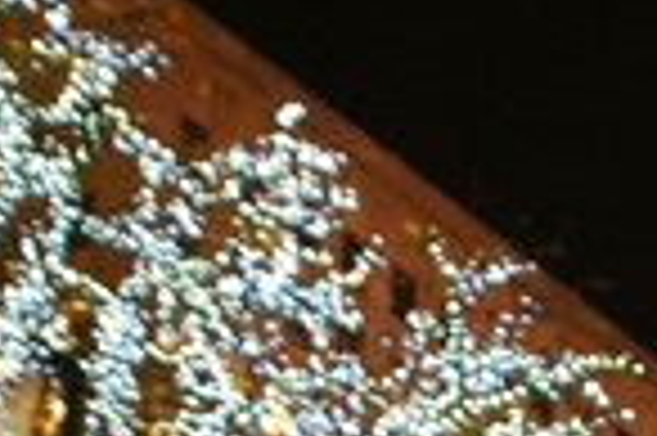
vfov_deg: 8.6
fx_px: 2698
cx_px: 729
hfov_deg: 13.6
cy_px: 962
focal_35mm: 148
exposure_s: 1/3
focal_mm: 18
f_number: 5.6
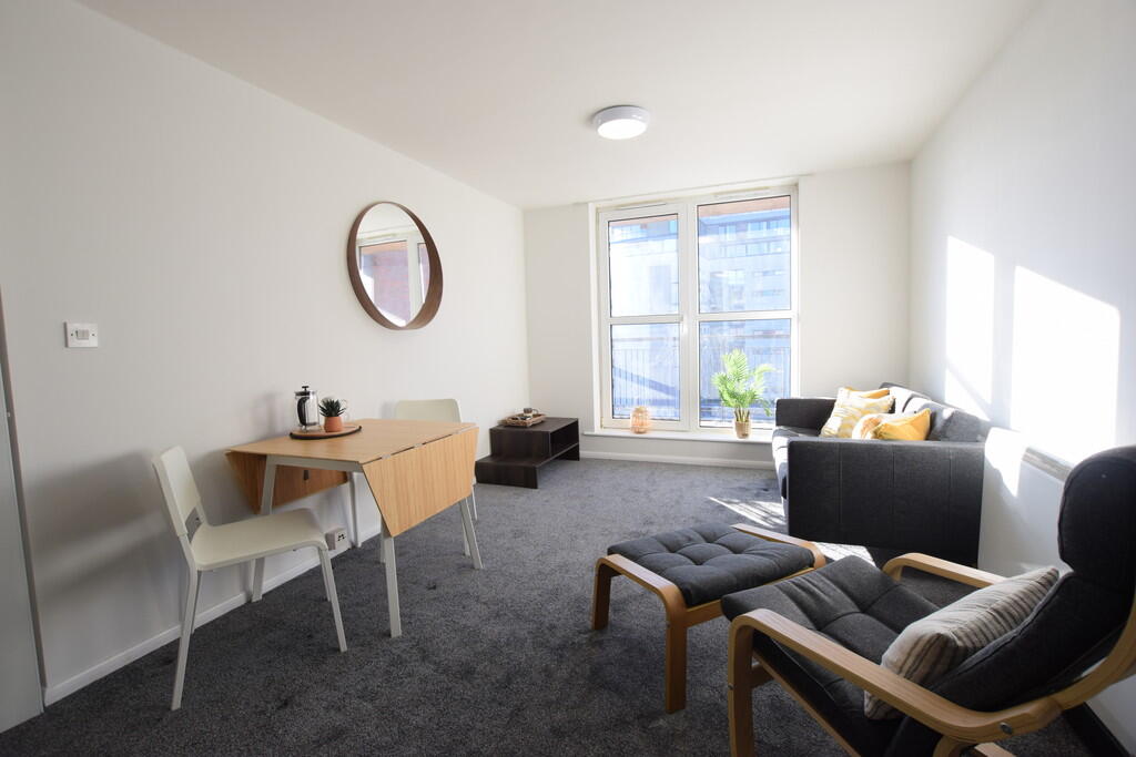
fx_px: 473
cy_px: 378
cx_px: 568
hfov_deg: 100.4
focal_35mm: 15
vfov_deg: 77.3
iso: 400
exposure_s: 1/125
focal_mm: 10
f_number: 5.6
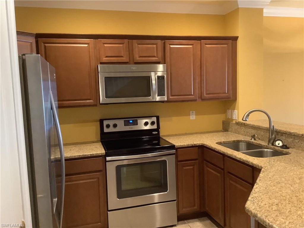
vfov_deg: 45.4
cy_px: 114
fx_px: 272
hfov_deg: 58.4
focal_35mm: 31
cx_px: 152
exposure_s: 1/33
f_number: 2.4
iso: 320
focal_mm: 3.3
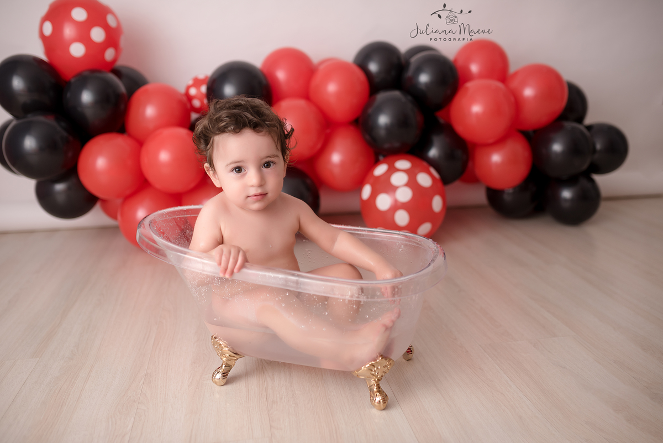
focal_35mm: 35
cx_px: 332
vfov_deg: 37.9
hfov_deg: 54.4
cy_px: 222
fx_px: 645
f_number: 2.2
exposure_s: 1/125
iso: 125
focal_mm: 35
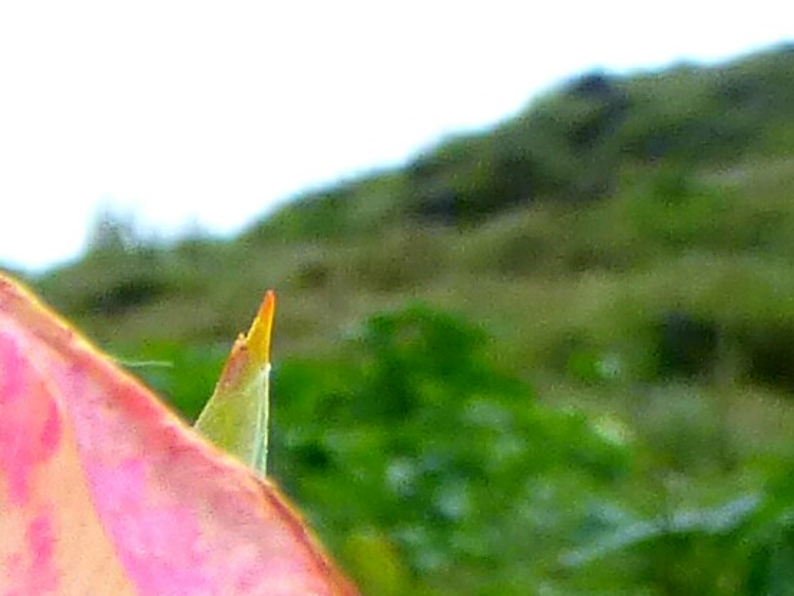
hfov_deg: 9.9
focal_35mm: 187
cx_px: -712
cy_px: 1337
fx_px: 4291
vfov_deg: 7.5
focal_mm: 4.3
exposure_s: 1/640
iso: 100
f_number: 4
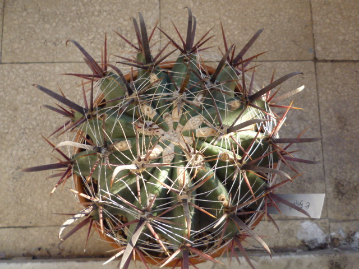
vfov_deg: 40.7
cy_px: 134
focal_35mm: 35
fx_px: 363
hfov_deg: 52.6
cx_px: 180
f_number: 2.8
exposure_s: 1/250
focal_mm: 4.4
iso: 125
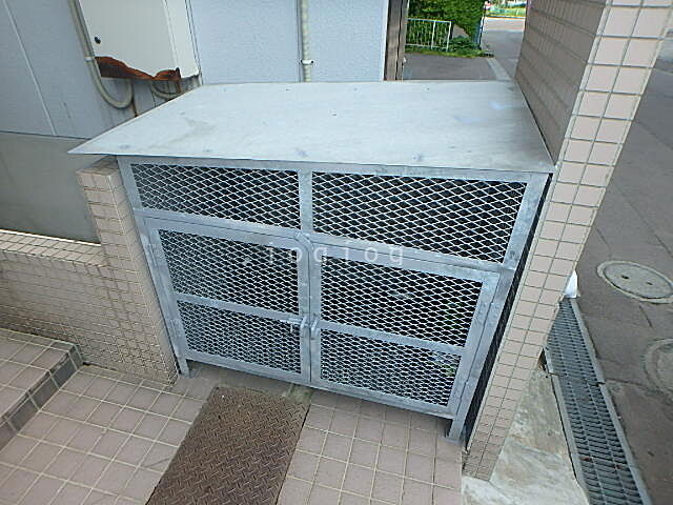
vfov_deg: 63.4
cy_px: 252
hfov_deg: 79.0
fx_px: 408
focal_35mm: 21
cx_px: 336
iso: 125
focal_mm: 3.7
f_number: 3.5
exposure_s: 1/320
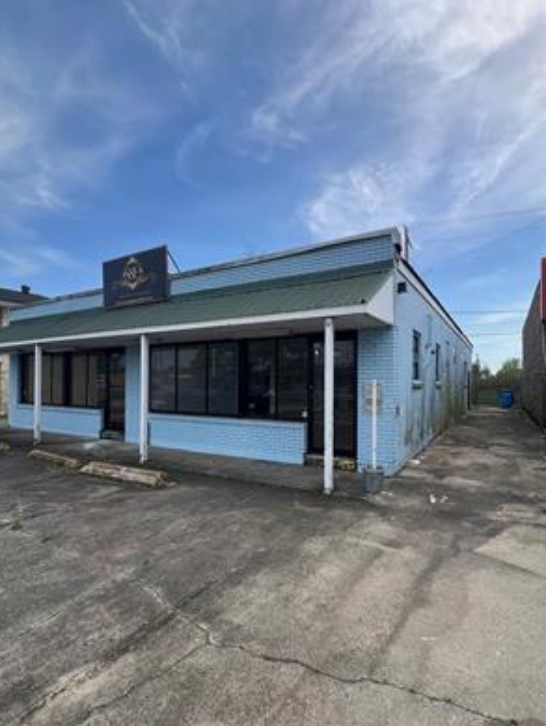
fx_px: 336
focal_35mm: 16
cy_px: 383
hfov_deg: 77.8
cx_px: 309
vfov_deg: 94.4
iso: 32
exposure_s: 1/1107
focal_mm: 1.57
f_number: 1.8
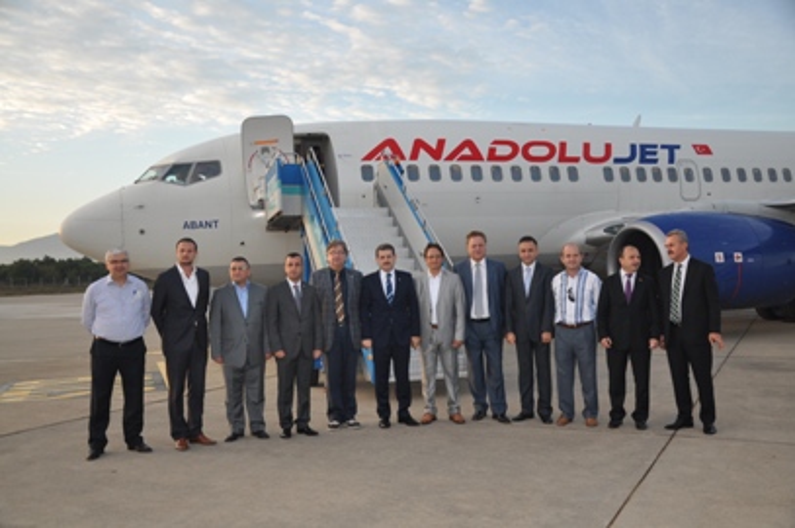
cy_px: 264
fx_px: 794
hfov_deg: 53.2
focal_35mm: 36
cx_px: 398
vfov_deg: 36.8
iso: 200
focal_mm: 24
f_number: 3.8
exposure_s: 1/200
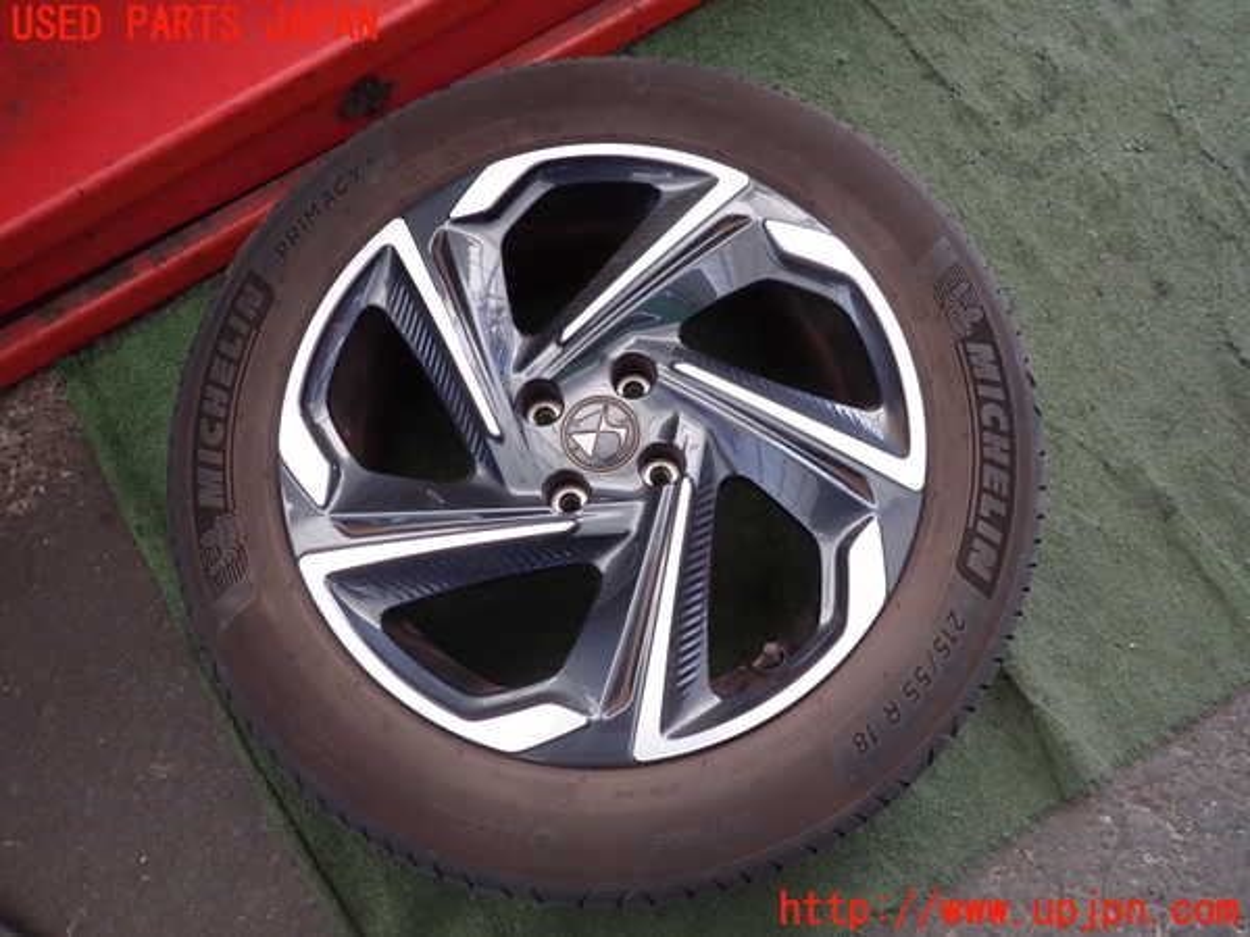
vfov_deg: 54.9
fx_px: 903
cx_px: 625
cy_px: 468
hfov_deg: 69.4
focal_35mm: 25
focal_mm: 4.5
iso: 200
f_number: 2
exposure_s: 1/30
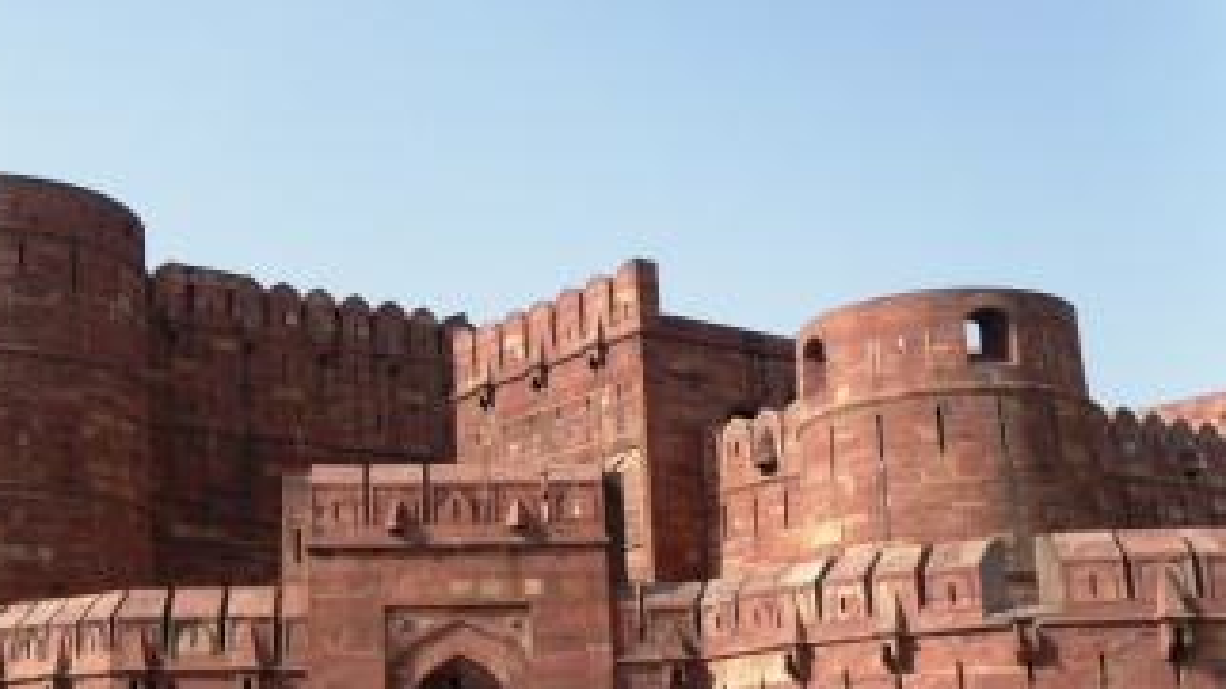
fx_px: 1723
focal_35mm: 53
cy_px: 324
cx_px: 434
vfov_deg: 22.6
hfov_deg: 38.8
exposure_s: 1/117
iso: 80
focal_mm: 6.3
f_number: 8.2
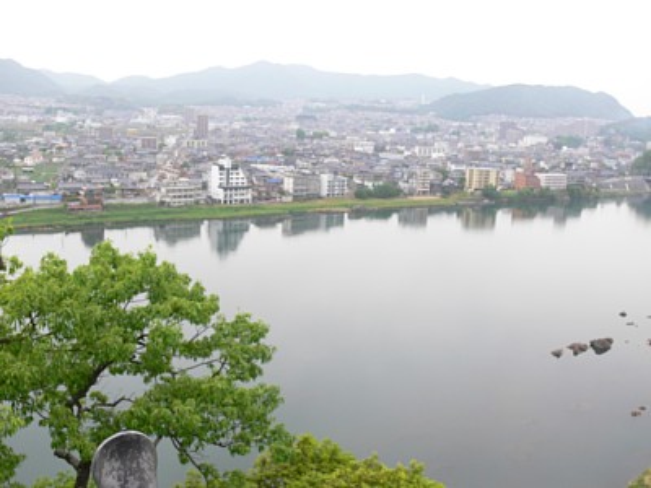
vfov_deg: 39.7
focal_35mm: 36
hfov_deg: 51.4
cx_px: 326
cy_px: 244
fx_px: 677
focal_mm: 7.6
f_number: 4
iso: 80
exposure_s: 1/50
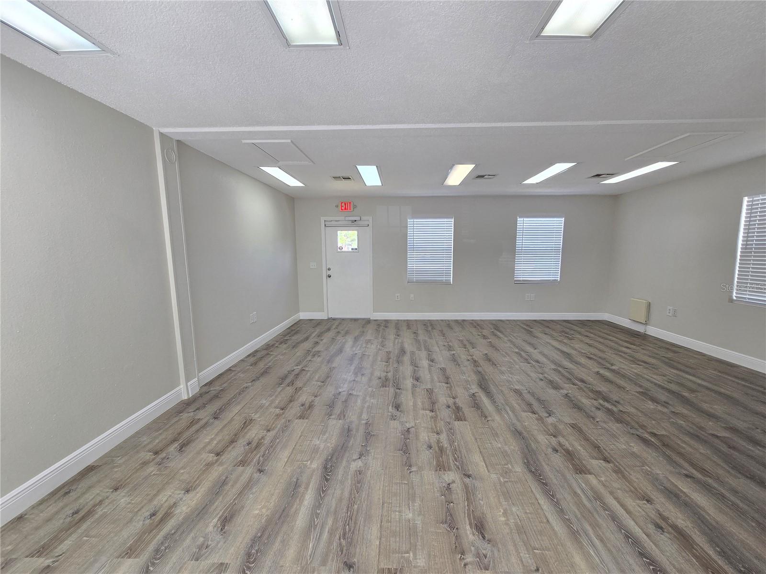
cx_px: 383
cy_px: 287
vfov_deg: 89.9
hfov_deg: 106.2
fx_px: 288
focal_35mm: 13
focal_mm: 2.2
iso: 64
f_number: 2.2
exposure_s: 1/120
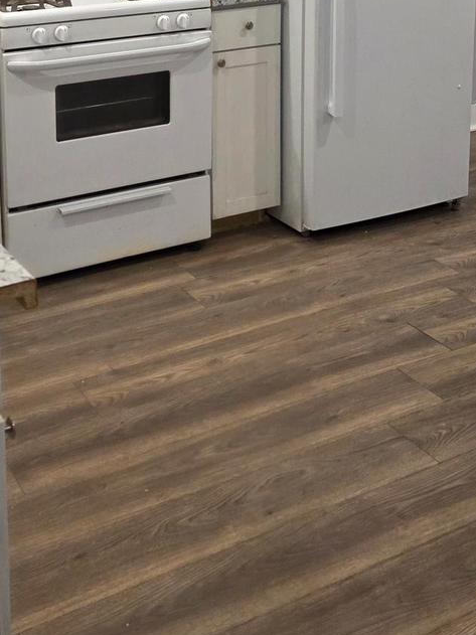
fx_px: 1027
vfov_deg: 32.3
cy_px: 36
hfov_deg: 26.0
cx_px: 193
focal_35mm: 56
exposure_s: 1/120
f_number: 1.7
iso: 320
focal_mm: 6.3
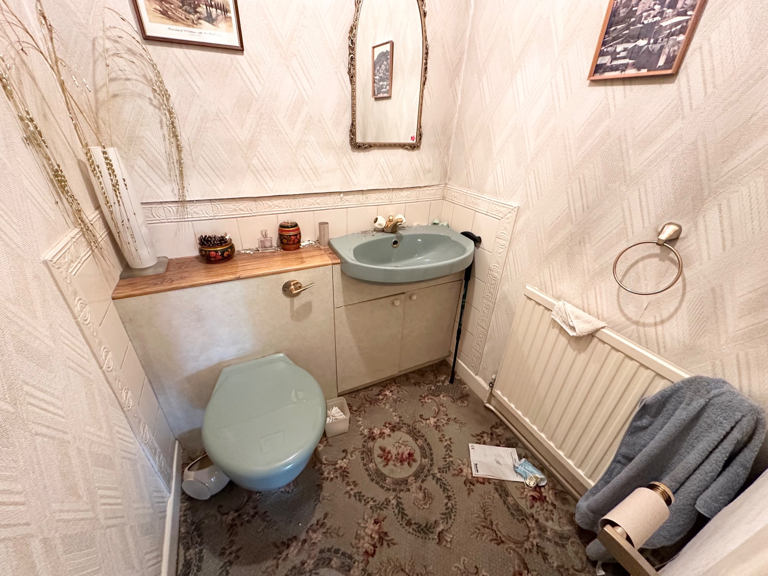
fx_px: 311
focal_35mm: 14
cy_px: 288
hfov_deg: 102.1
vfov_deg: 85.7
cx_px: 384
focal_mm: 2.22
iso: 400
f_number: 2.2
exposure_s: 1/50
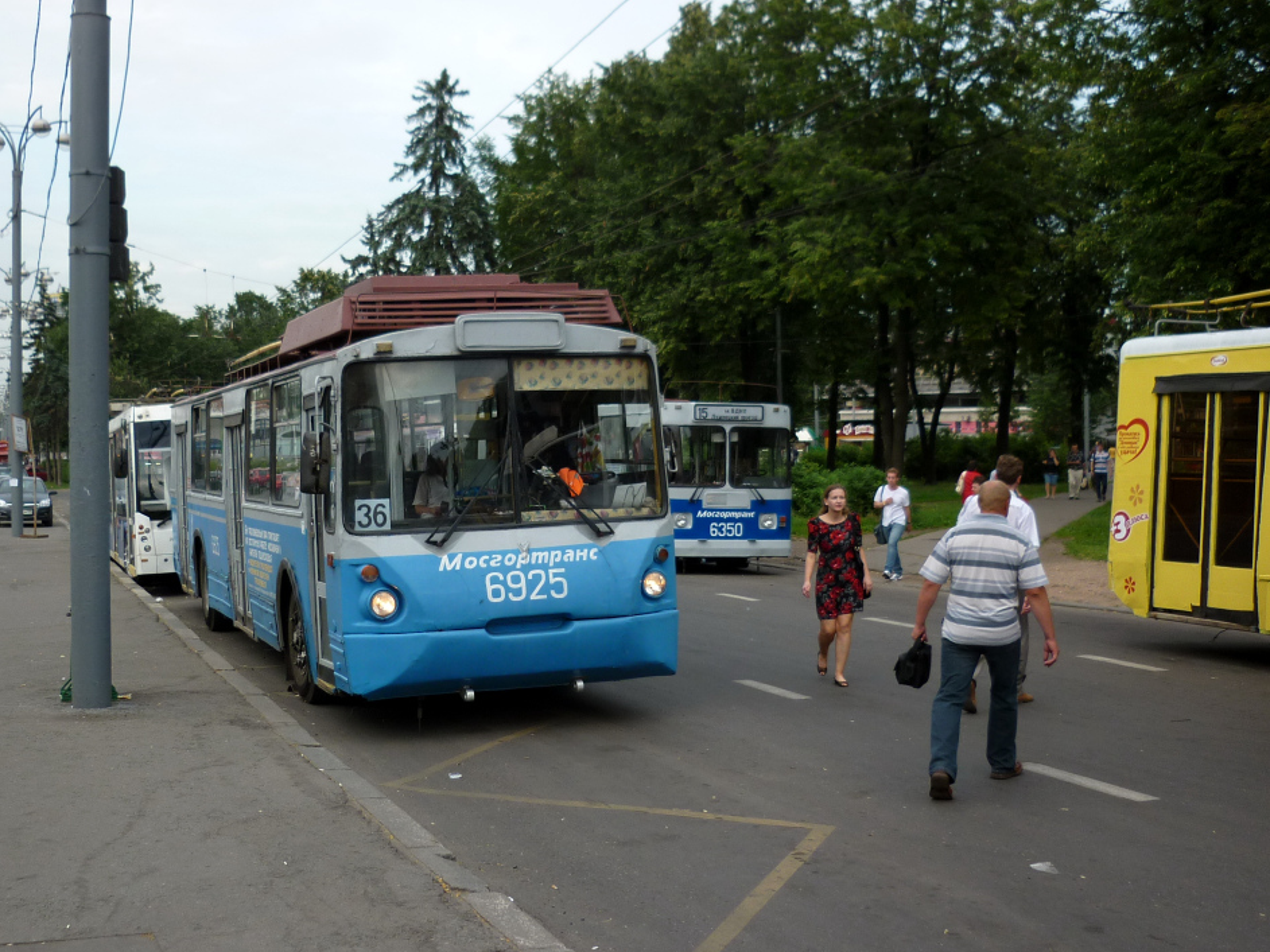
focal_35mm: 42
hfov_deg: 44.6
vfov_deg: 34.3
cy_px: 455
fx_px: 1541
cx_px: 527
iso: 80
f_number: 2.8
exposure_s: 1/250
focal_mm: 5.5
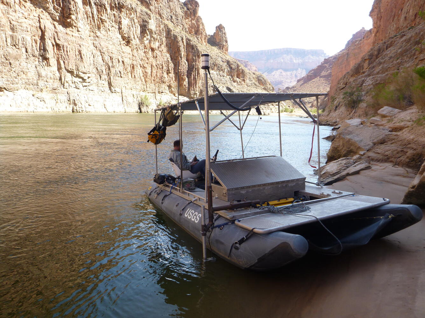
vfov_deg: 49.7
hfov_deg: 63.4
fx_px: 344
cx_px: 212
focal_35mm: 28
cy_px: 159
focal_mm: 4.9
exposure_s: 1/200
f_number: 3.3
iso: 100
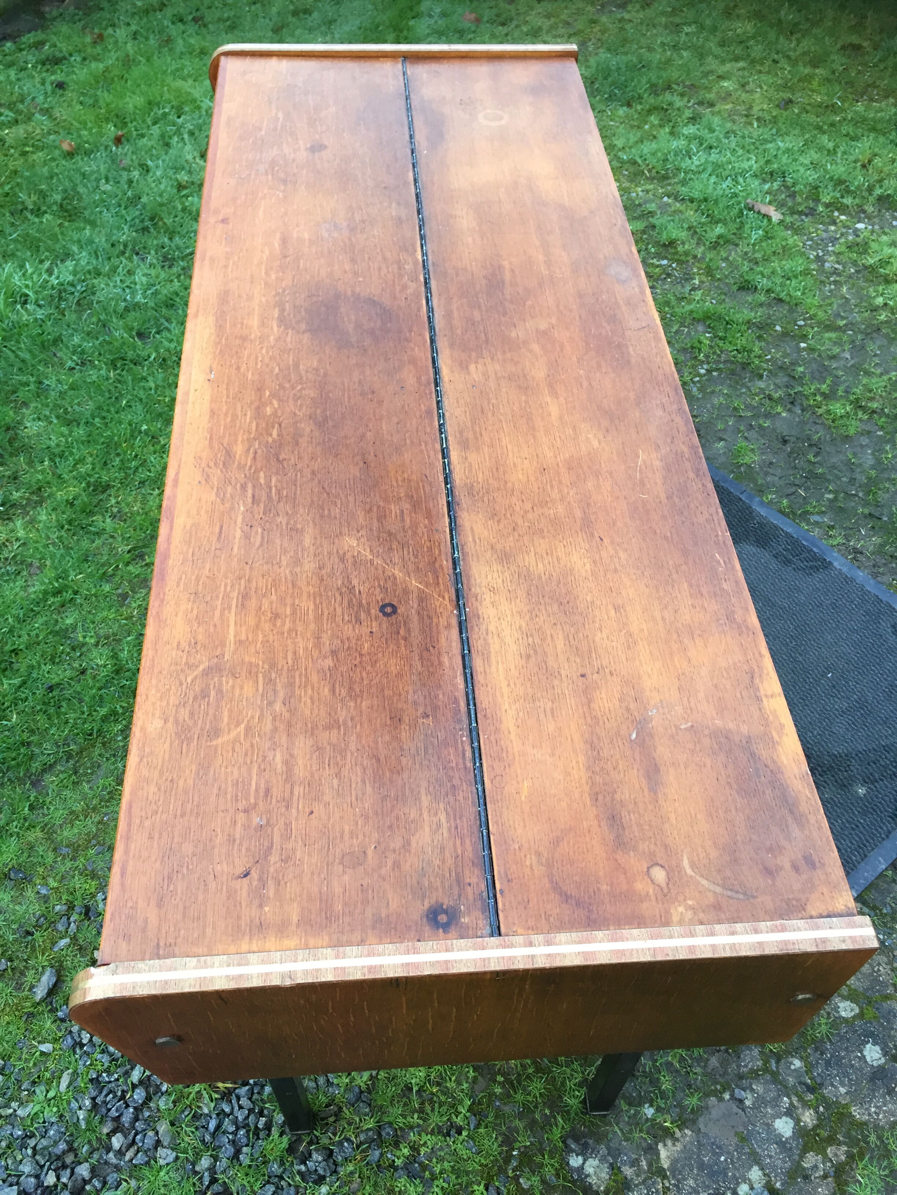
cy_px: 598
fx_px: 1002
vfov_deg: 61.7
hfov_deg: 48.2
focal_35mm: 29
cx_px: 448
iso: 50
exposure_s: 1/33
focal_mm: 4.15
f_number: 2.2
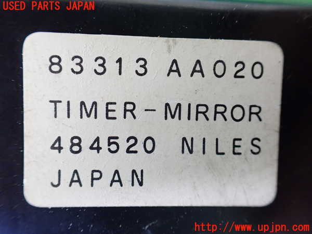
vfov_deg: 46.8
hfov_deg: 60.0
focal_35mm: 30
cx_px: 156
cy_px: 117
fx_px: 270
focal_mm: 5.4
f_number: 2.3
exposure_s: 1/60
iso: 800
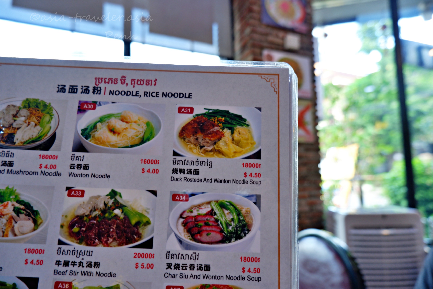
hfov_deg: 76.1
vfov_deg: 55.1
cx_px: 216
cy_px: 144
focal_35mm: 23
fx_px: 277
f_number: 3.5
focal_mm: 15
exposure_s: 1/30
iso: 200
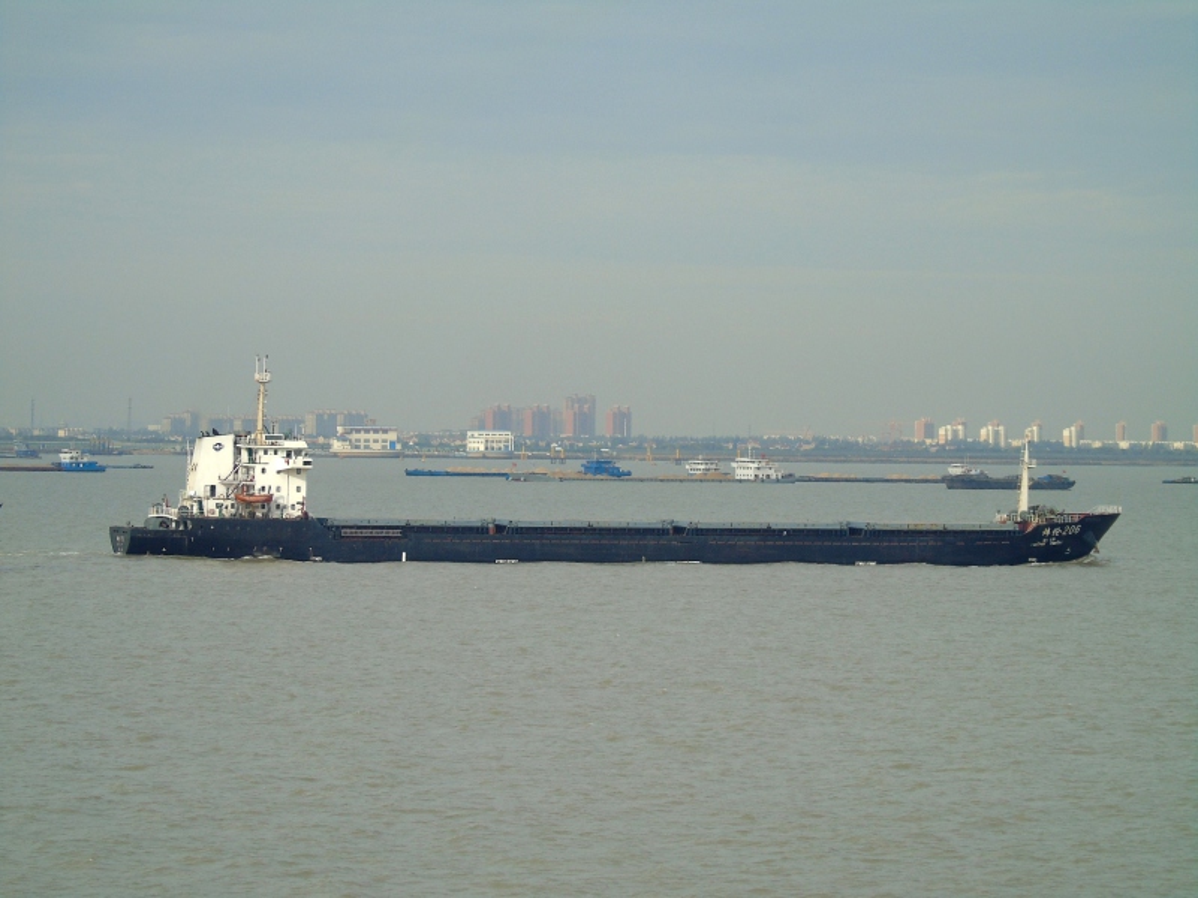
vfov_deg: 9.2
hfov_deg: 12.2
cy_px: 449
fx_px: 5607
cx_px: 599
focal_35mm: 162
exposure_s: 1/400
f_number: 4.9
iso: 80
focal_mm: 29
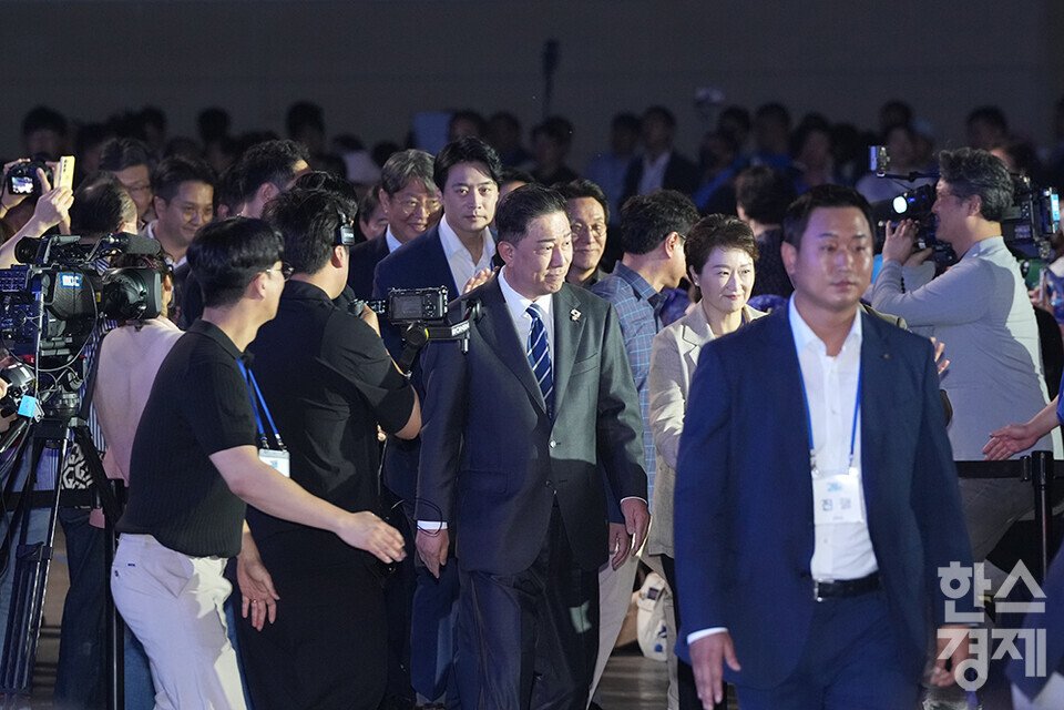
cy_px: 355
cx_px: 532
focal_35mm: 200
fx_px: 5911
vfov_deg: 6.9
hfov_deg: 10.3
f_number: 5
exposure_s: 1/160
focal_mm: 200
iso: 3200
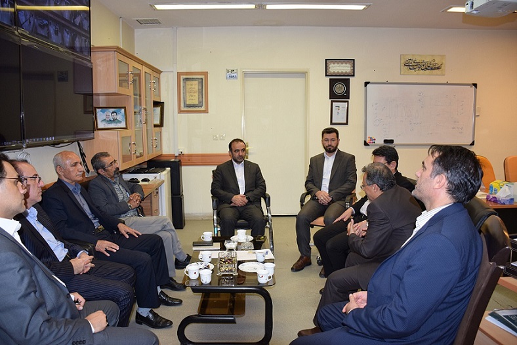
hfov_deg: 67.4
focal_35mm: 27
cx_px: 258
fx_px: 388
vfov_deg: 48.0
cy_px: 172
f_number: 4
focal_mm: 18
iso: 800
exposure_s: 1/60
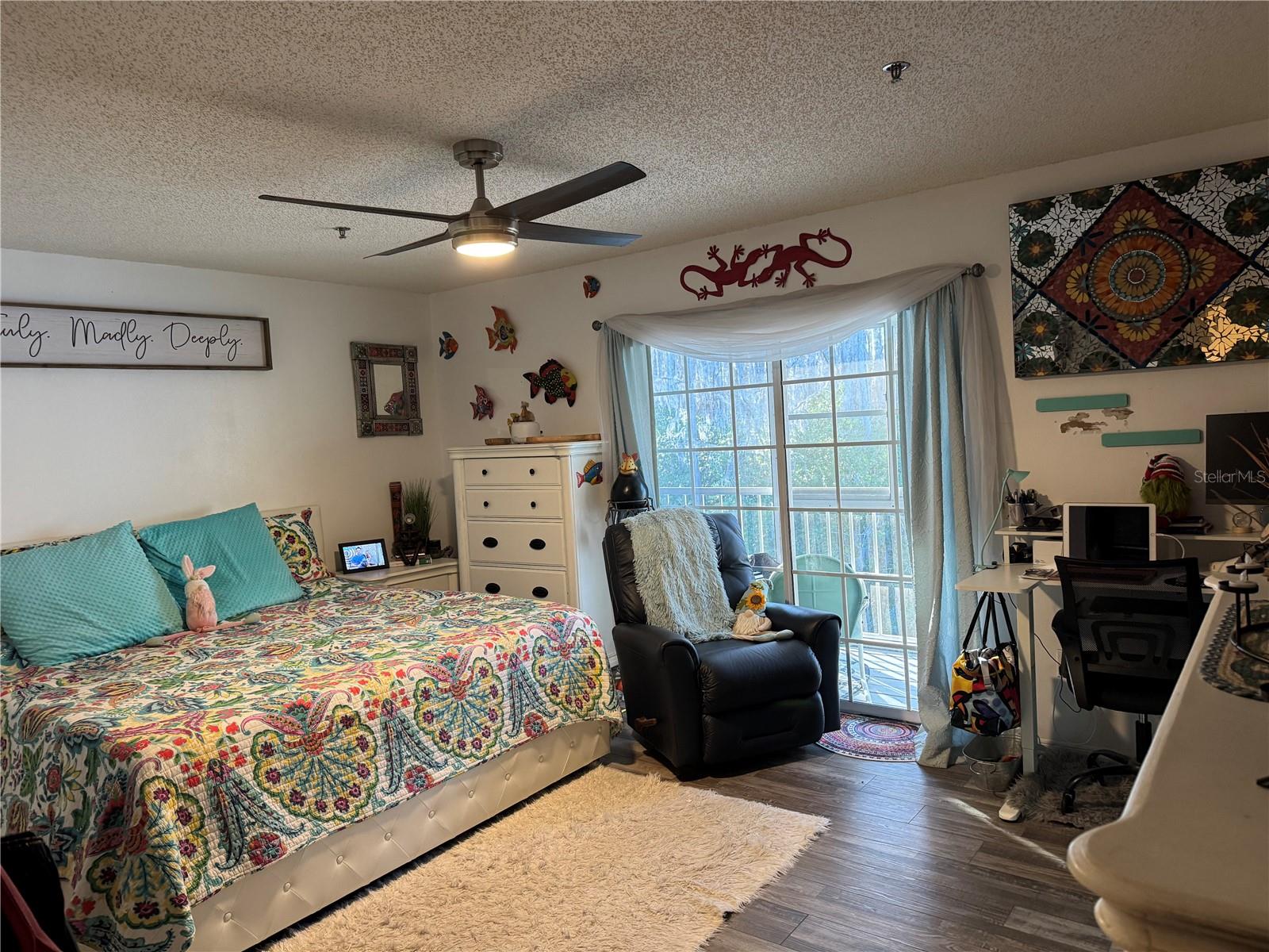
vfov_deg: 56.8
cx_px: 634
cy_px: 476
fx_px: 880
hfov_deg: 71.6
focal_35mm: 24
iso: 250
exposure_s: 1/60
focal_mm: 6.76
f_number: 1.78
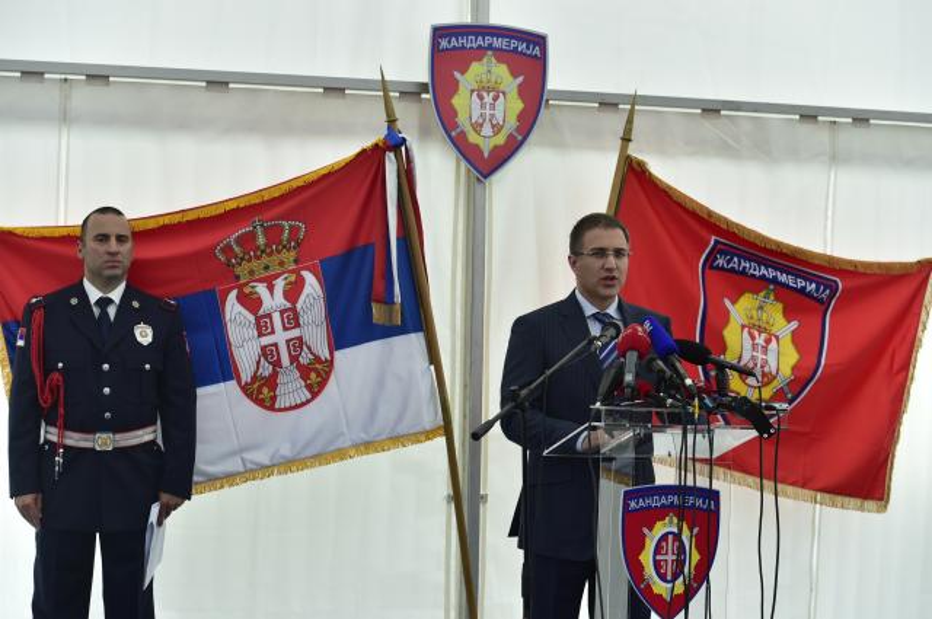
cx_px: 466
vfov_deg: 19.4
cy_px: 310
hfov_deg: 28.9
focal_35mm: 70
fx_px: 1810
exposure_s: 1/250
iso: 400
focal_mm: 70
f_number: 5.6
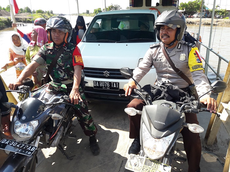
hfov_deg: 63.4
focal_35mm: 28
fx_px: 186
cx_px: 115
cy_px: 86
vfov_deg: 49.7
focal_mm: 3.7
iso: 40
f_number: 1.9
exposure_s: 1/426
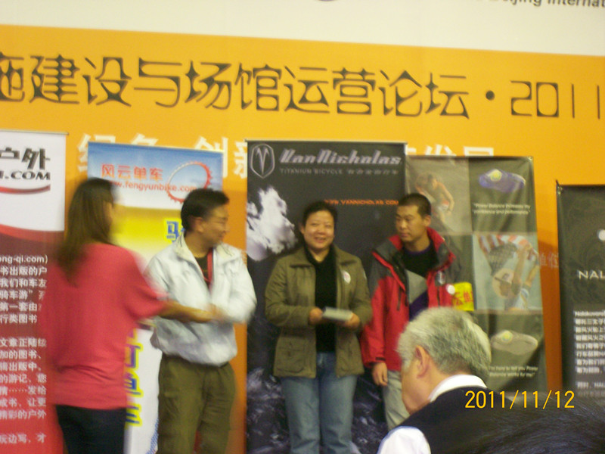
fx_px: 1486
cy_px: 227
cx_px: 302
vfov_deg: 17.4
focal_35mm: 85
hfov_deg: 23.0
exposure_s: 1/6.09
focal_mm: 14.1
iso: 200
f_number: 4.2
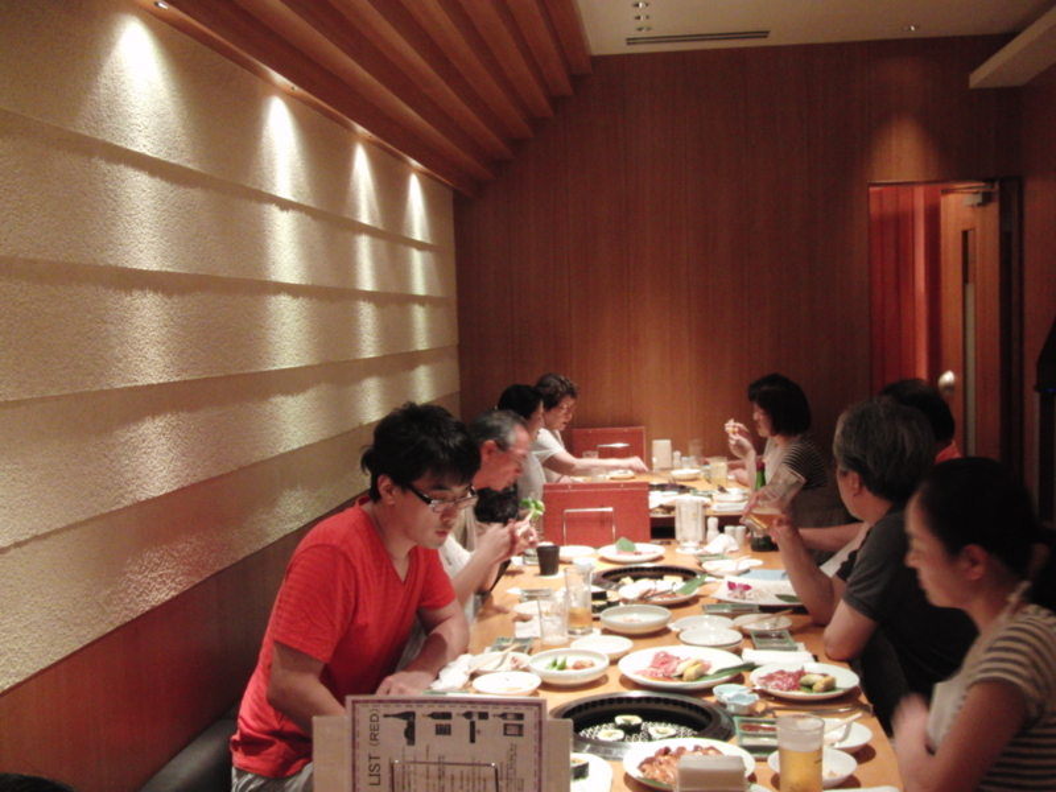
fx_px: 1129
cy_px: 396
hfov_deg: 50.1
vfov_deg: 38.7
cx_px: 528
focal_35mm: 37
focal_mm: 6.42
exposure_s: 1/15
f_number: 3.6
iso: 800
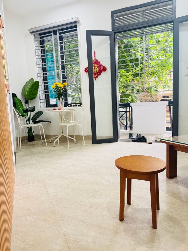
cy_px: 126
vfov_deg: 71.6
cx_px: 94
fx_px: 174
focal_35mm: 24
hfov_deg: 56.8
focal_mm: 6.76
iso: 160
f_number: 1.78
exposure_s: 1/50
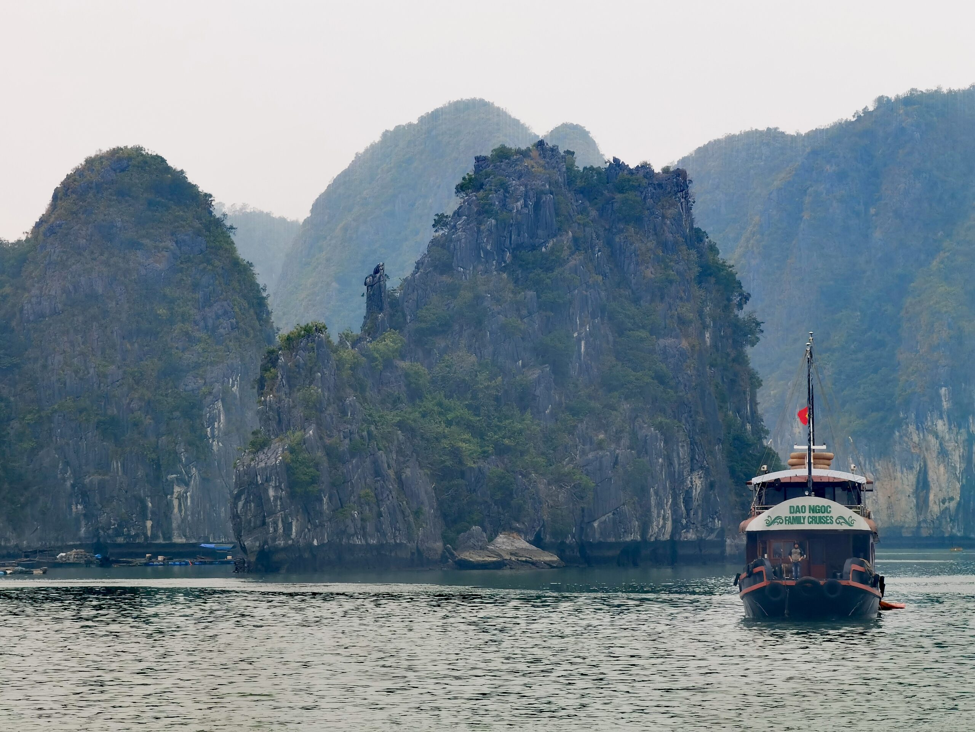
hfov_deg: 14.6
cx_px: 488
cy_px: 366
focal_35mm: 135
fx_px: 3802
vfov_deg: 11.0
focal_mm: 14.46
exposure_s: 1/100
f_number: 3.4
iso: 80
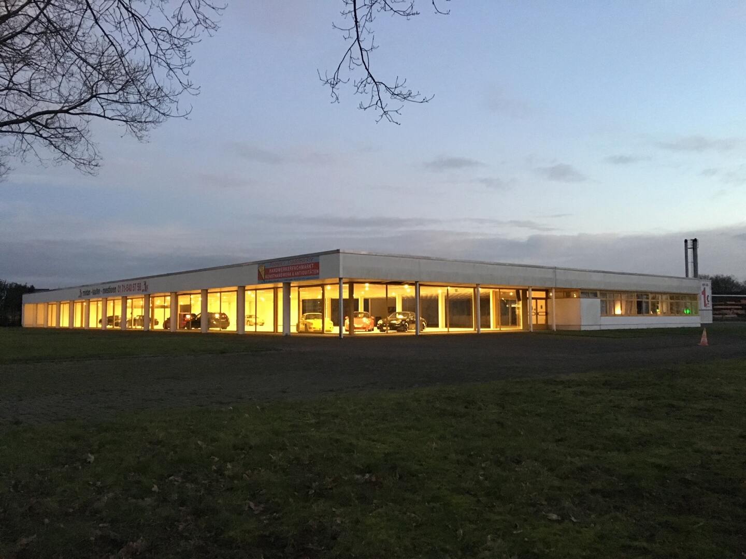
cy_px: 280
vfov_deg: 48.2
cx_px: 373
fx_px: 625
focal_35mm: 29
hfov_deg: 61.7
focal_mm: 4.15
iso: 400
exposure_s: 1/17
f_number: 2.2
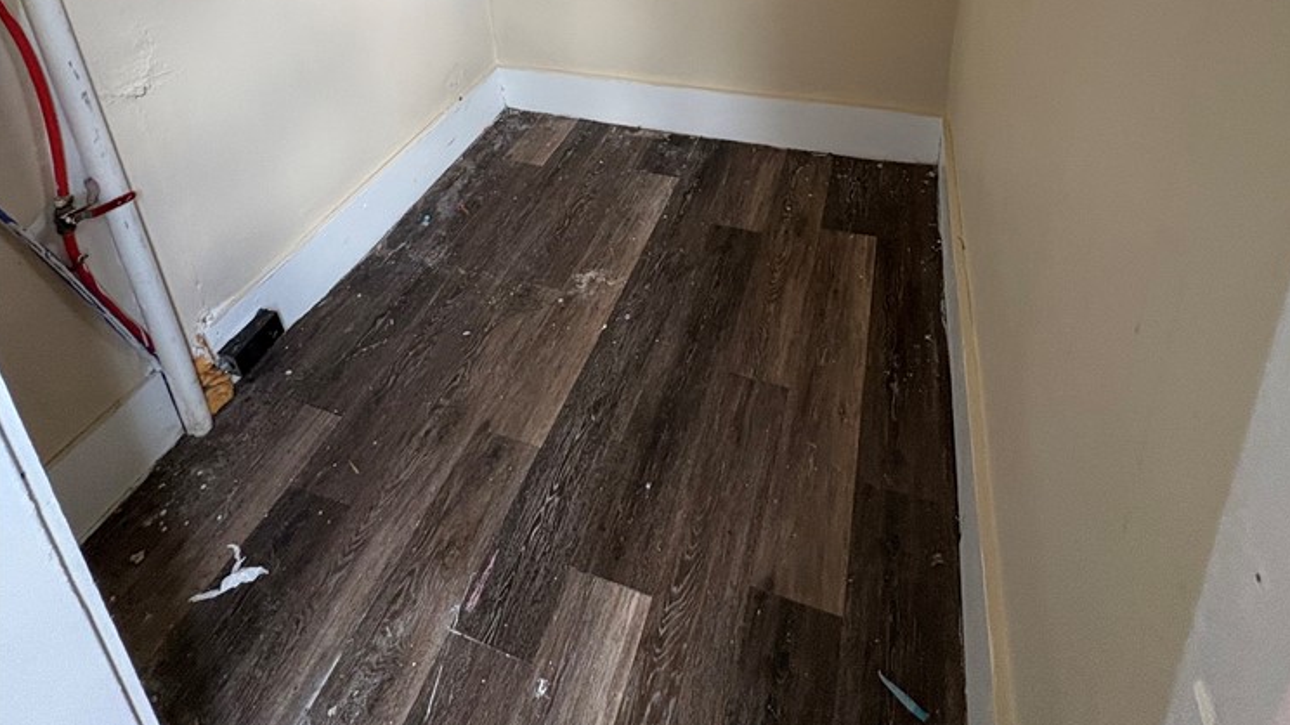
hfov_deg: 83.8
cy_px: -54
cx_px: 661
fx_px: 718
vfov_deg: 43.0
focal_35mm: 21
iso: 250
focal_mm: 2.22
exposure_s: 1/90
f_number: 2.2
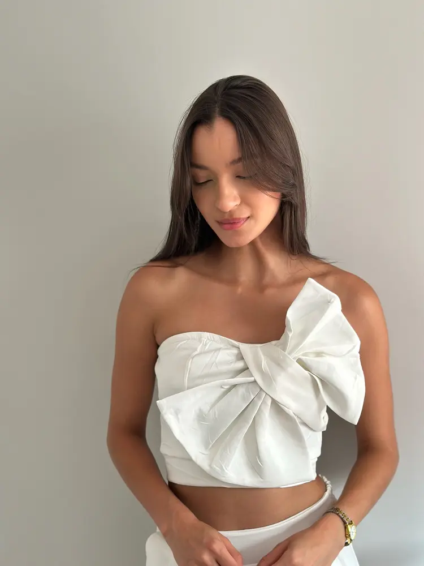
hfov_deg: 30.3
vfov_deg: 39.7
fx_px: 784
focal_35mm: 48
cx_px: 212
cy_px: 283
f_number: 1.78
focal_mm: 6.86
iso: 80
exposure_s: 1/128
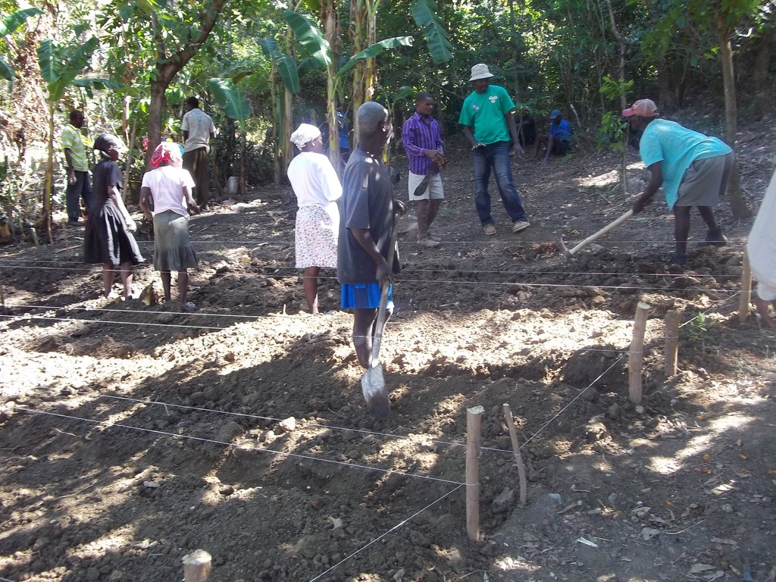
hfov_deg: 56.8
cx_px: 388
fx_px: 717
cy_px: 291
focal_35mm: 32
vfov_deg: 44.2
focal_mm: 5.7
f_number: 2.9
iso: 80
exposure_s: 1/80
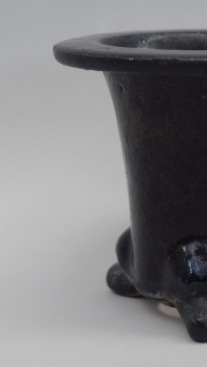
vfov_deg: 15.8
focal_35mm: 136
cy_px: 184
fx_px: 1327
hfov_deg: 8.9
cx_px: 199
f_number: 2.4
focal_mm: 19.9
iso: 125
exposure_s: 1/100
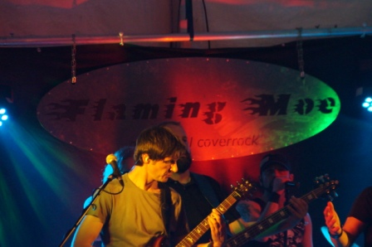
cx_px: 186
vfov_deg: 5.1
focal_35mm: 270
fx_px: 2788
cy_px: 124
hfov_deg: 7.6
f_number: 6.3
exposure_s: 1/50
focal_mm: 180
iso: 3200
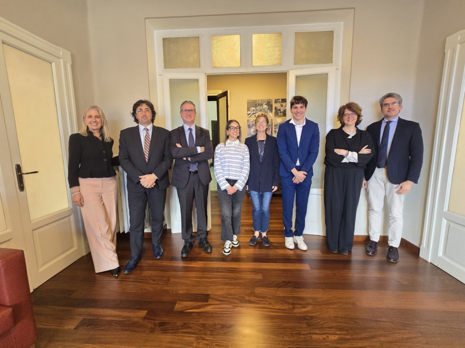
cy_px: 174
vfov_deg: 89.9
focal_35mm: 13
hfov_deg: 106.2
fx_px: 175
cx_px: 232
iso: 250
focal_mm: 2.2
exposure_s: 1/50
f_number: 2.2
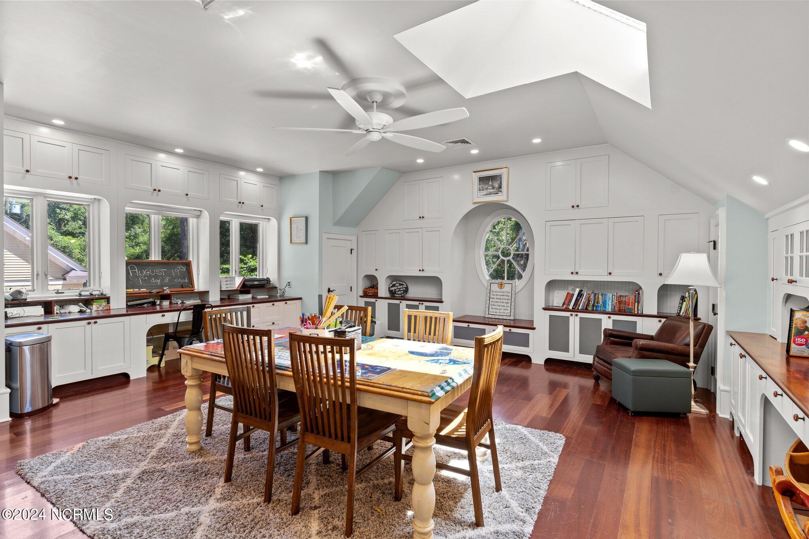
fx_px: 382
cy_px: 270
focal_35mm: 17
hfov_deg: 93.3
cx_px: 404
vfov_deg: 70.4
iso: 125
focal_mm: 17
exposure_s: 1/3
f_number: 6.3
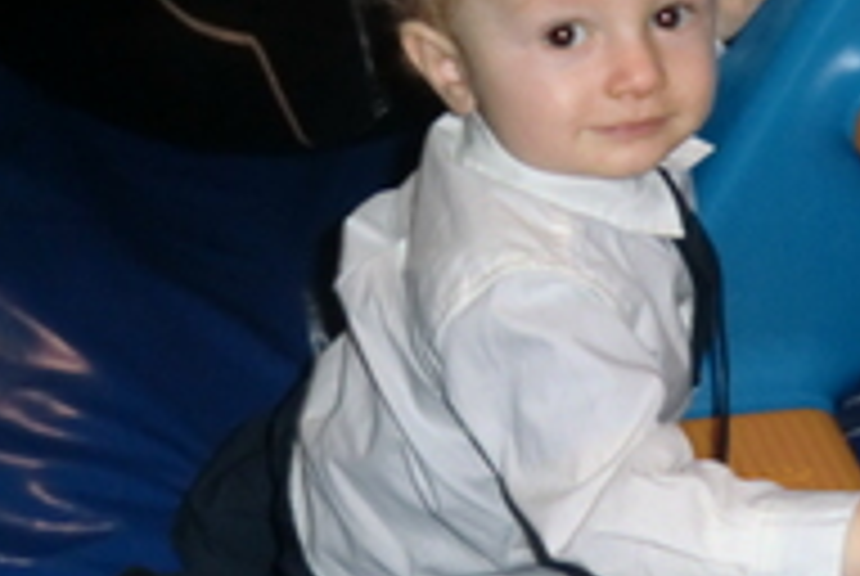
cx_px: 617
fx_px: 1699
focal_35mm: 71
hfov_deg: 28.1
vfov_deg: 18.9
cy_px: 63
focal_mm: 5.2
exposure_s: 1/50
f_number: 3.5
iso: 400
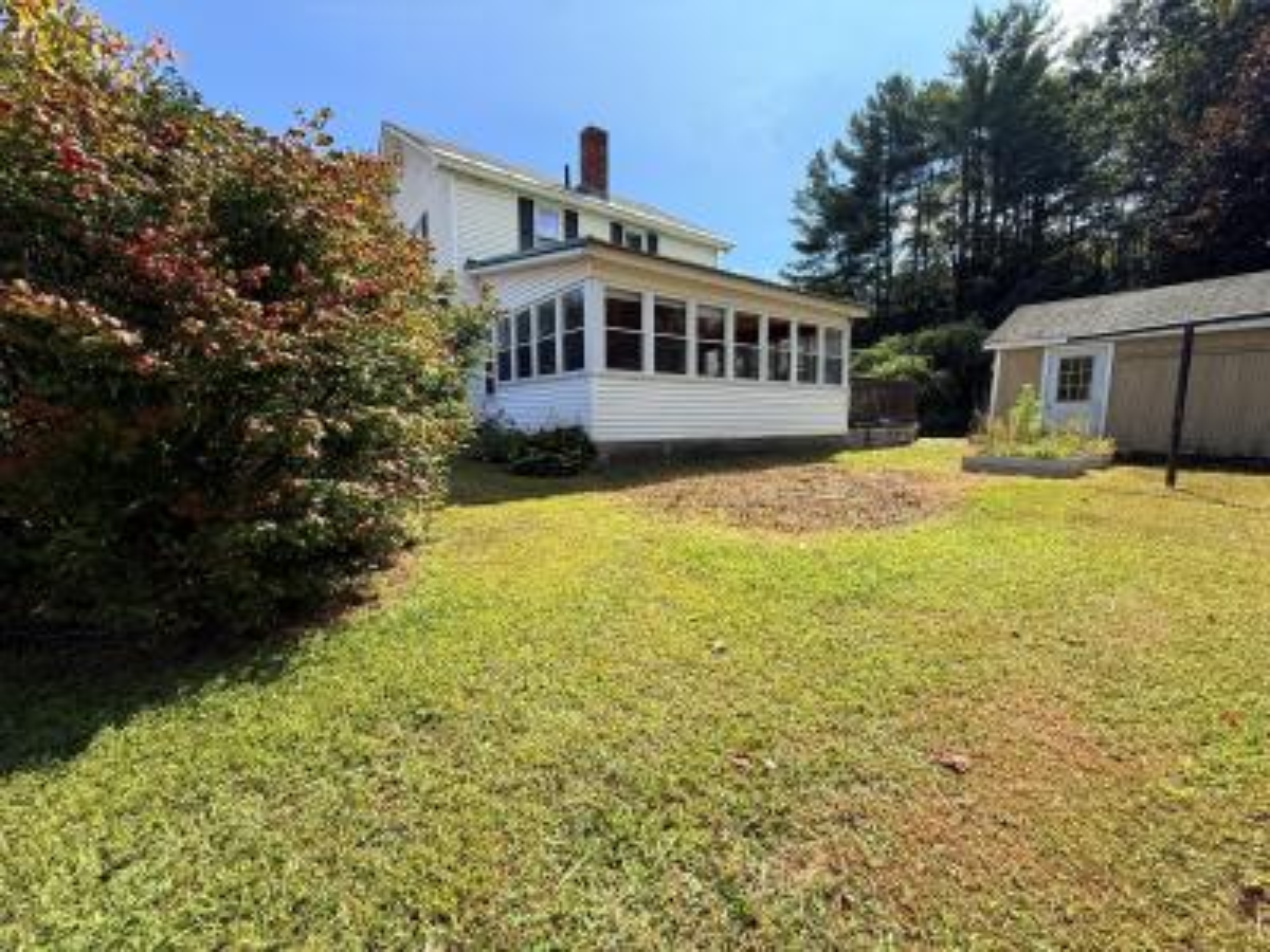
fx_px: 514
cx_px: 635
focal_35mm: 14
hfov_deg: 102.1
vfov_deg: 85.7
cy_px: 476
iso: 64
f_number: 2.2
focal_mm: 2.22
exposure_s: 1/1087
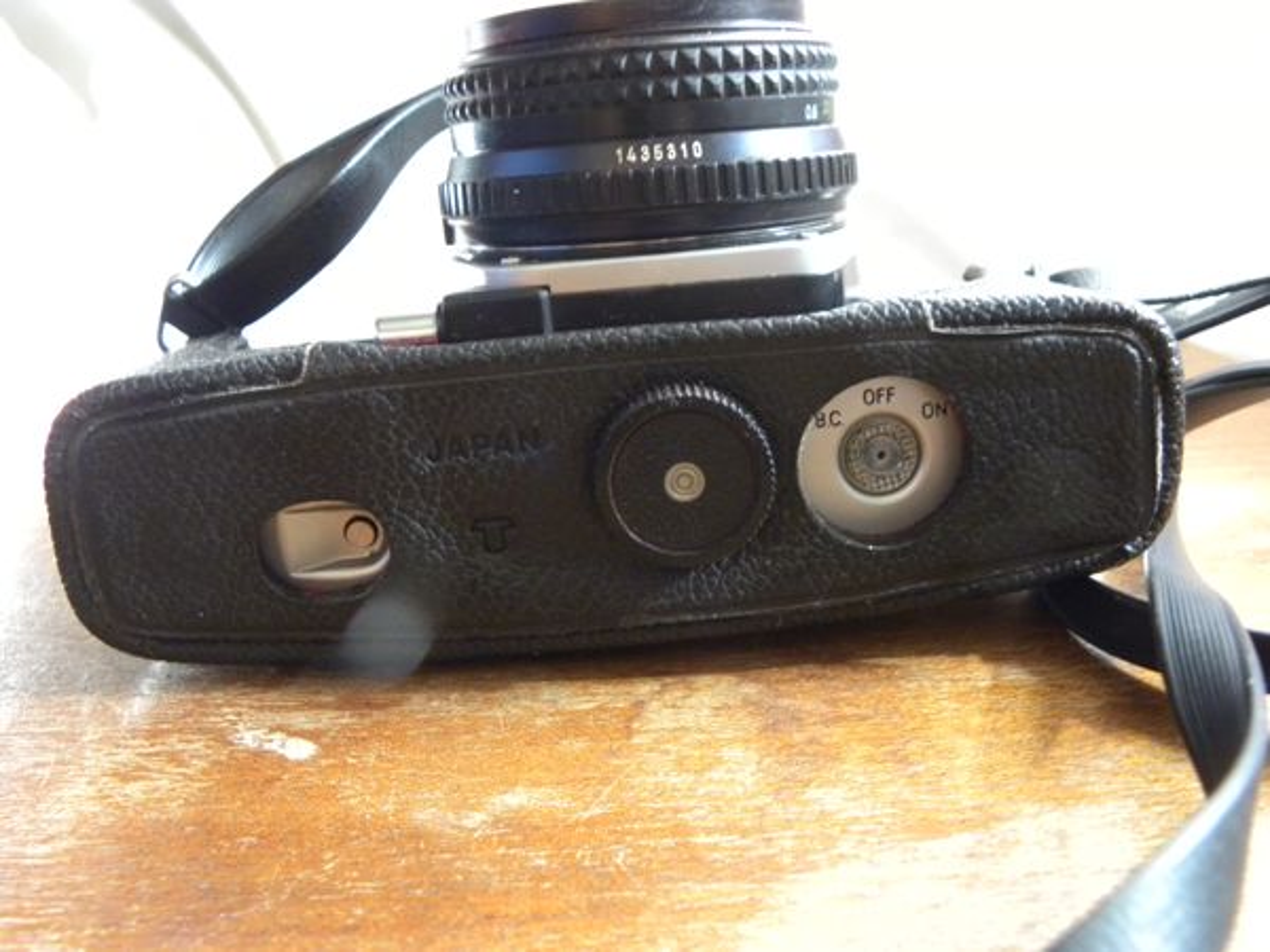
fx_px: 1211
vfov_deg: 42.9
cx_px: 635
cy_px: 476
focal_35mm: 33
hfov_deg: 55.4
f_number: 2.8
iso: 400
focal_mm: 5.9
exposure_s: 1/19.7
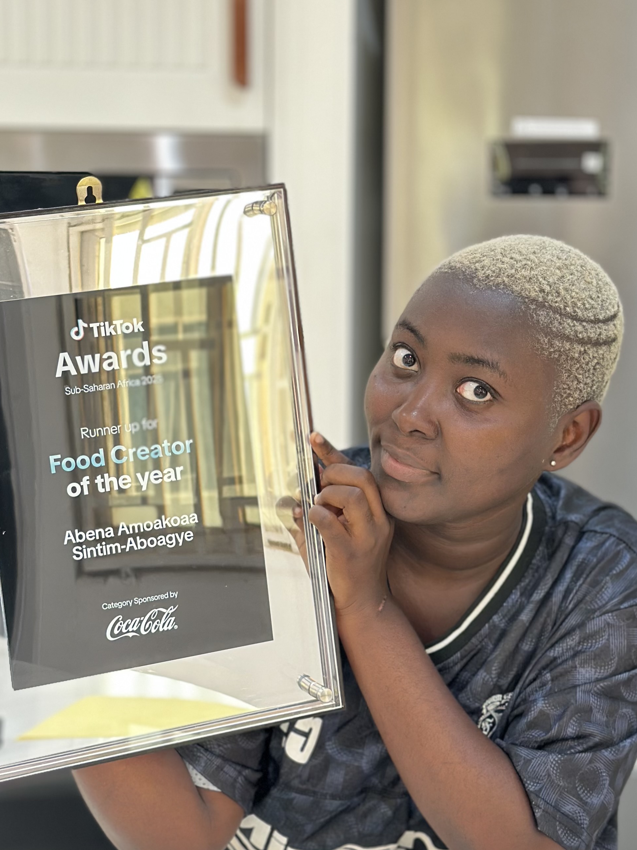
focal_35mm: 75
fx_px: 1840
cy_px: 400
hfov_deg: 19.6
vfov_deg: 26.0
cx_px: 348
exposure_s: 1/50
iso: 200
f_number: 1.78
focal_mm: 6.86
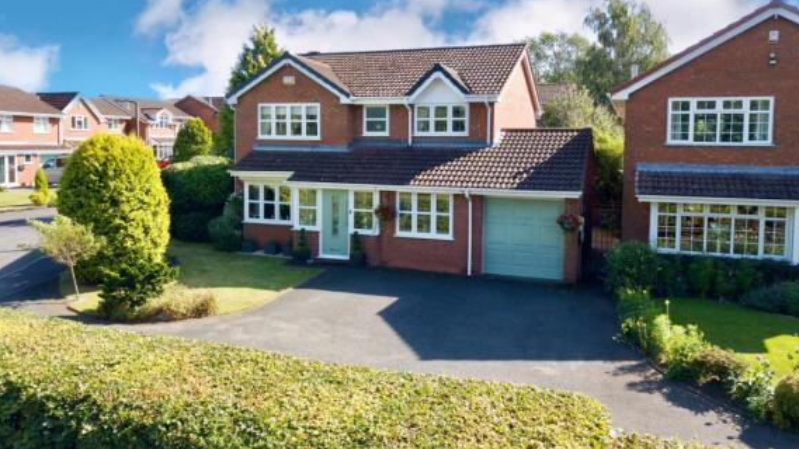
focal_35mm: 29
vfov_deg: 39.9
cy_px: 173
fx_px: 614
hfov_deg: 66.1
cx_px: 404
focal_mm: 4.73
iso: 100
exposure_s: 1/400
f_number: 2.2
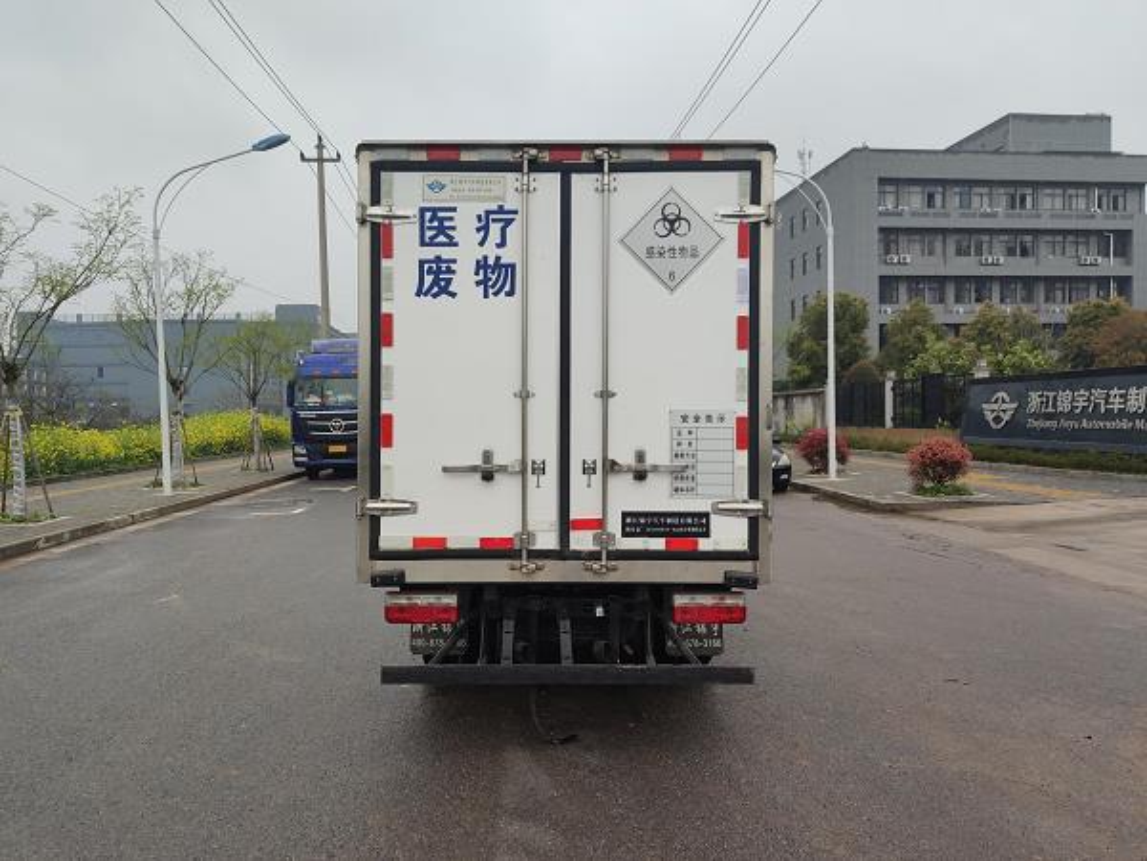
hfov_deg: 67.3
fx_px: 862
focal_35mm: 26
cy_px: 430
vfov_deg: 53.1
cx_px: 574
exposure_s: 1/844
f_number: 1.75
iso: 112
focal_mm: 4.75
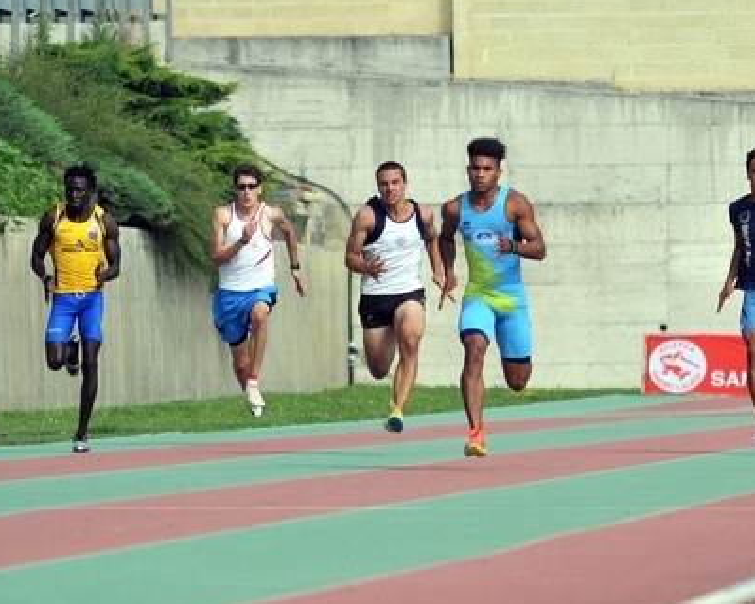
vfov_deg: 4.0
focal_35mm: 391
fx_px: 8735
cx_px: 486
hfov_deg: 4.9
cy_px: 356
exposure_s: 1/1000
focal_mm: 210
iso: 320
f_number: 6.3
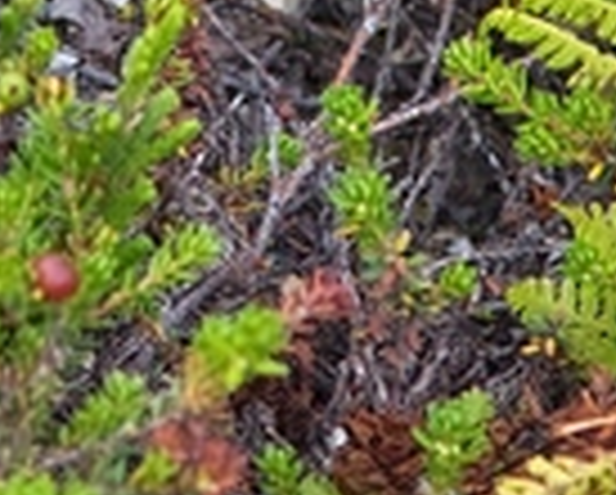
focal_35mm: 980
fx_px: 17892
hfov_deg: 2.0
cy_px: -324
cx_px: 180
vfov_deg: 1.6
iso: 200
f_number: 4
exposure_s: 1/250
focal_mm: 112
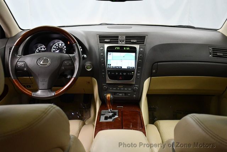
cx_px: 114
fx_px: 227
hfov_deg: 53.1
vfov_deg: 37.0
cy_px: 76
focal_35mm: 36
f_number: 3.5
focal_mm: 18
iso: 1800
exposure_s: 1/125
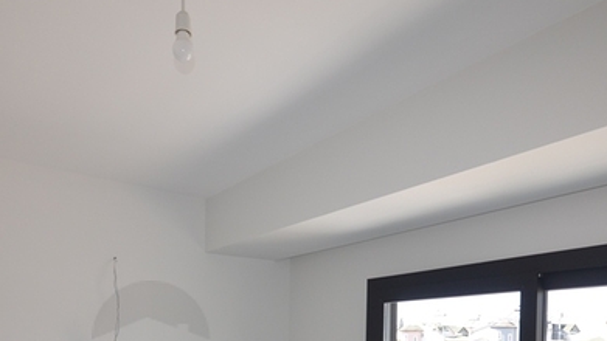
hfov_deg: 61.0
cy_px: 355
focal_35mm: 32
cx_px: 280
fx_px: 515
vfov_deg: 33.1
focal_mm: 11
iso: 400
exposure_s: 1/200
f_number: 7.1
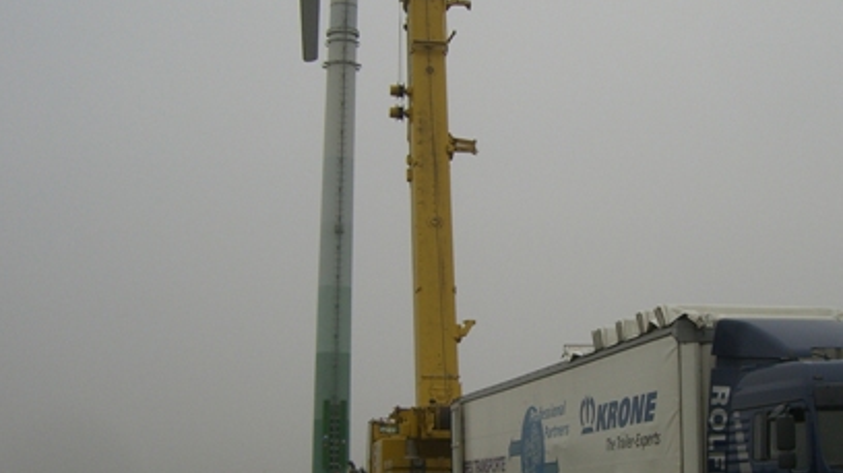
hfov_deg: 32.0
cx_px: 579
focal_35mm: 65
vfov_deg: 18.5
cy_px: 287
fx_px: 1452
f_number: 2.7
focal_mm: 6.2
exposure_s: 1/200
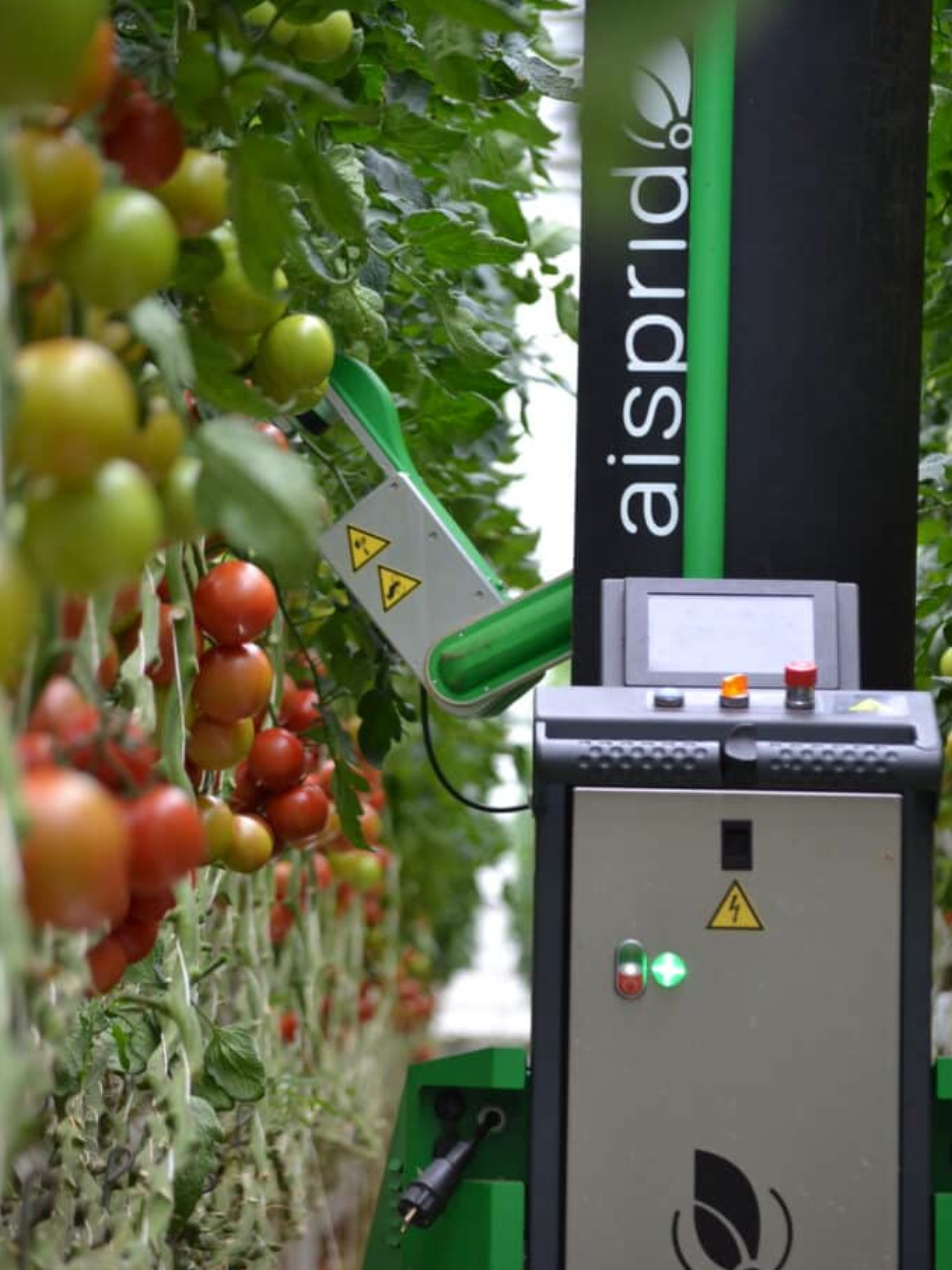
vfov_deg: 10.5
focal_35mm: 189
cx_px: 475
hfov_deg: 7.9
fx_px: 6932
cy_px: 681
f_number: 4.8
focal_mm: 116
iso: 400
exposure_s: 1/160
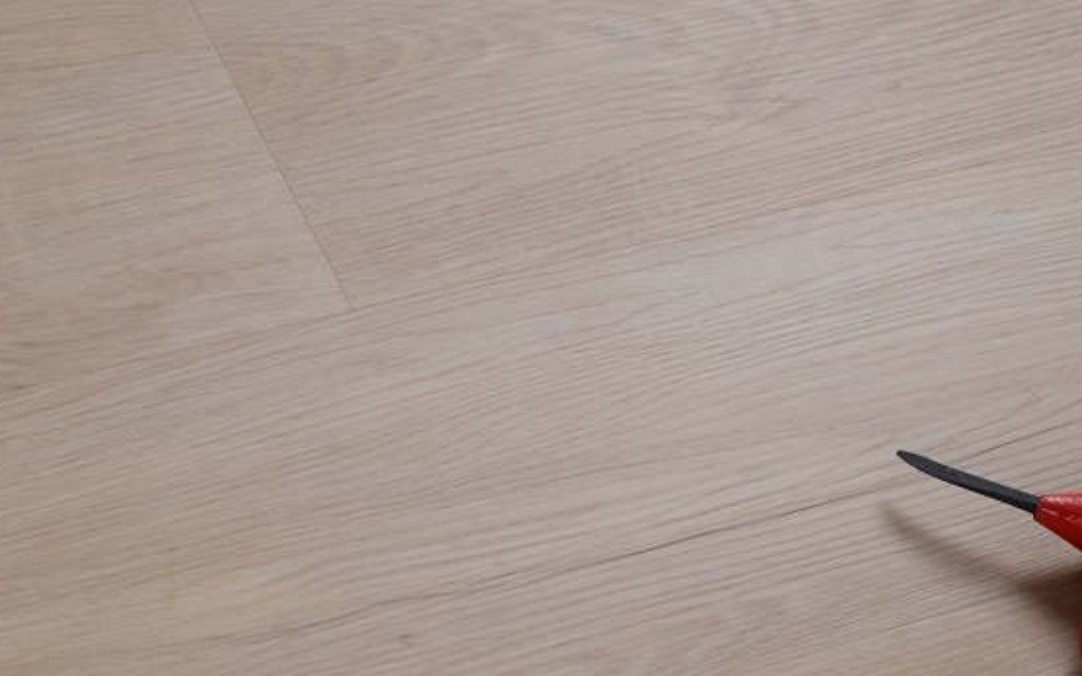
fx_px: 2920
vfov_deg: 13.0
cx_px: 485
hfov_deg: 21.0
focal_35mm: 99
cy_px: 674
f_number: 7.1
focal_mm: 30
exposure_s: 1/100
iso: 100
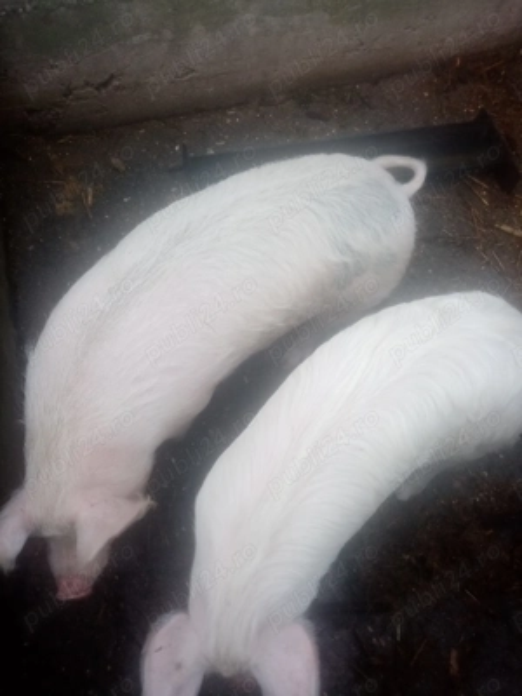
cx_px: 261
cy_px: 348
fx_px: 523
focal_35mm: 26
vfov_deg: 67.3
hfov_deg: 53.1
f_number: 1.8
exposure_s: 1/142
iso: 113
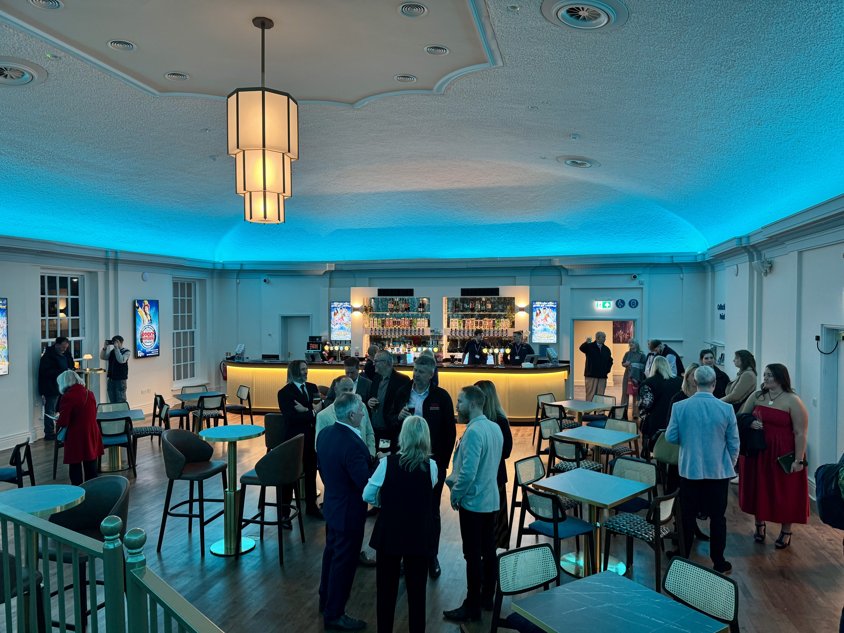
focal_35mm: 24
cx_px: 422
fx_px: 585
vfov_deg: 56.8
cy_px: 316
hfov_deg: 71.6
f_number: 1.78
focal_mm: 6.76
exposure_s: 1/50
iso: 125
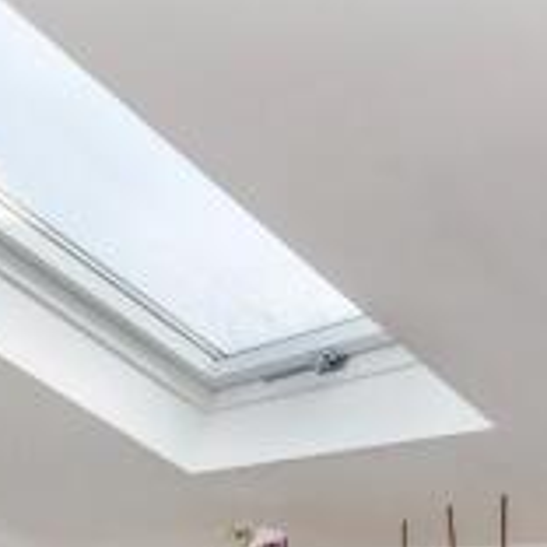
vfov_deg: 31.3
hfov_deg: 31.0
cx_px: -25
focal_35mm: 50
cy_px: 556
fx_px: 894
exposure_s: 1/200
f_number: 10
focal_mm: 14
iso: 320
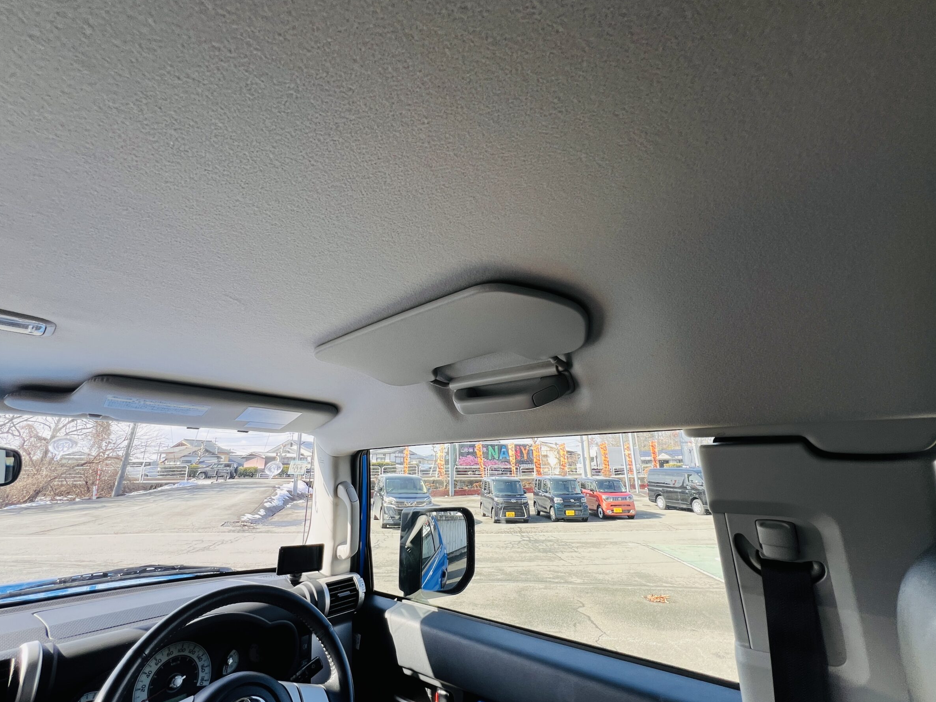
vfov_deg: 85.7
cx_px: 460
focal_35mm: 14
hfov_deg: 102.1
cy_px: 348
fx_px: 379
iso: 32
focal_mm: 1.57
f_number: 1.8
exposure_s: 1/185
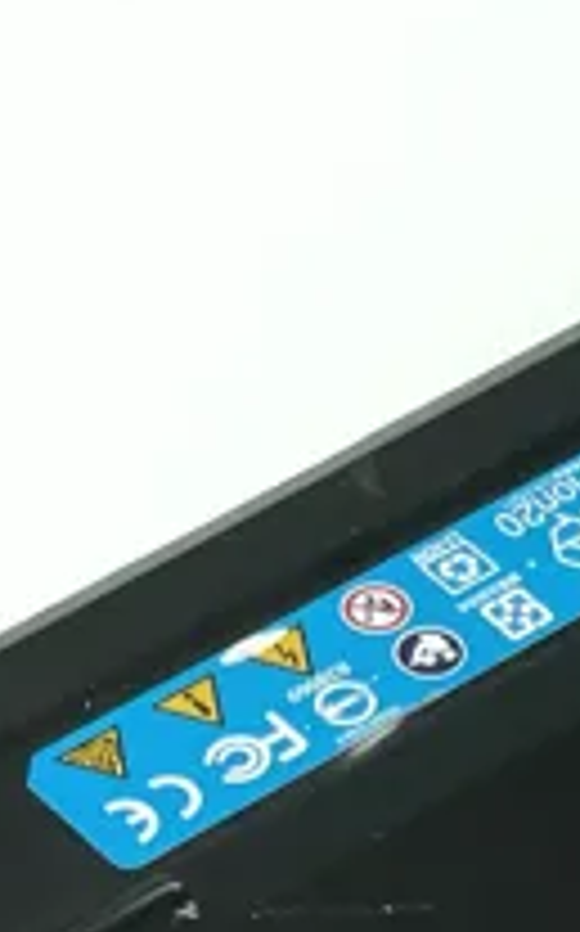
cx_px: 1124
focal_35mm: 262
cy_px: 432
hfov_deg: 4.9
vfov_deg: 8.0
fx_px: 6640
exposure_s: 1/263
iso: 20
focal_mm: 7.5
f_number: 2.2
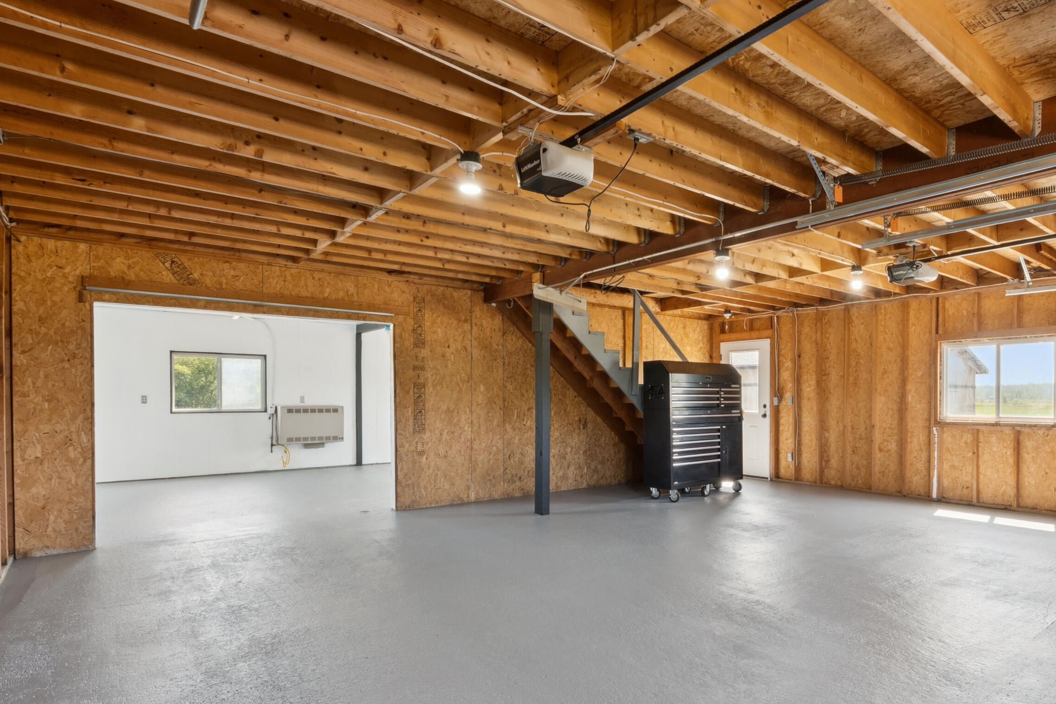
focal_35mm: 21
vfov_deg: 59.3
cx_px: 661
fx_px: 616
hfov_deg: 79.7
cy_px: 401
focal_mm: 16
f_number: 20
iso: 320
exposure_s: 1/2.5
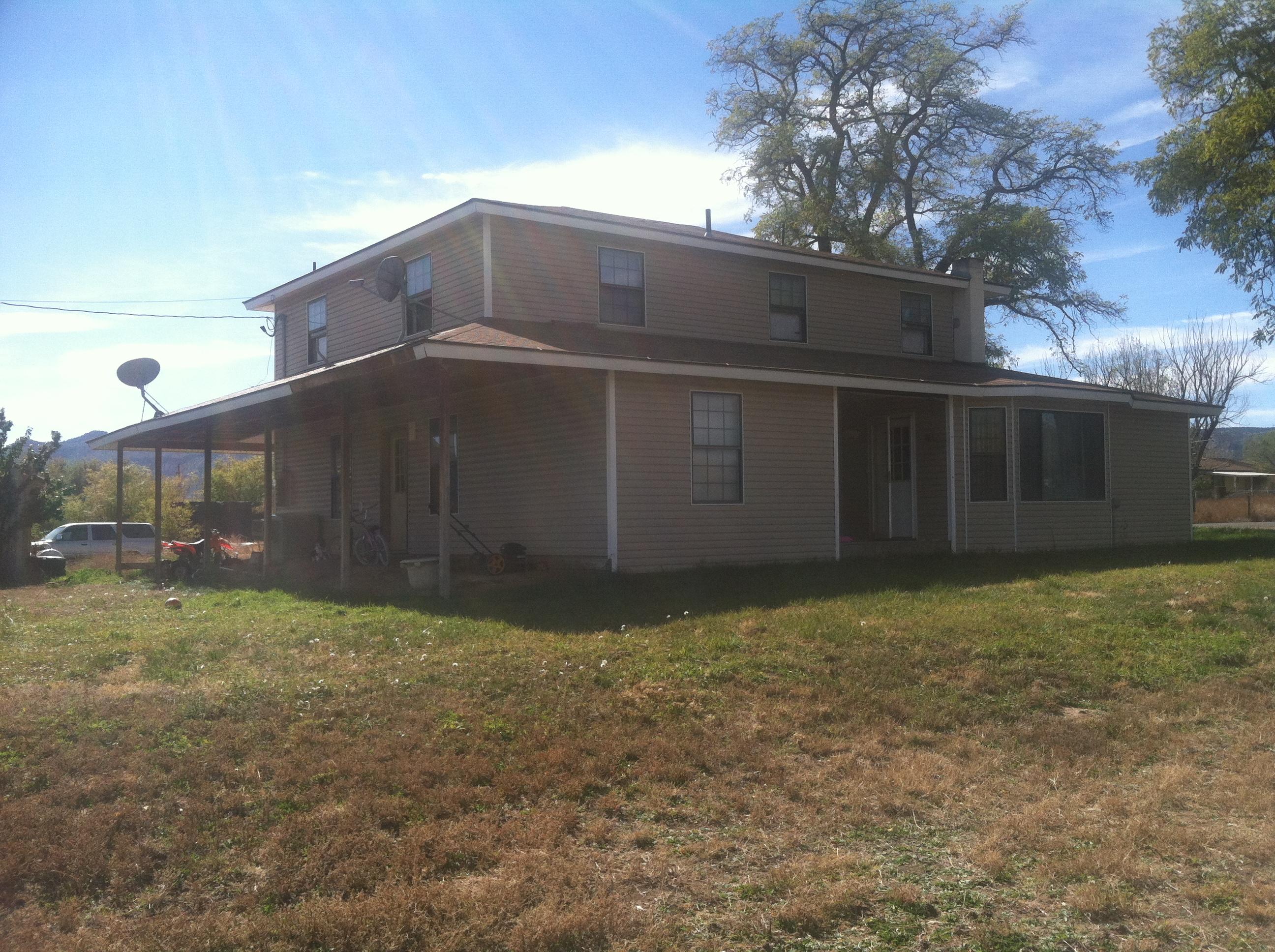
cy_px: 476
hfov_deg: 52.7
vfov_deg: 40.6
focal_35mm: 35
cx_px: 638
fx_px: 1287
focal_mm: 3.85
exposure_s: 1/1000
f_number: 2.8
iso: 80
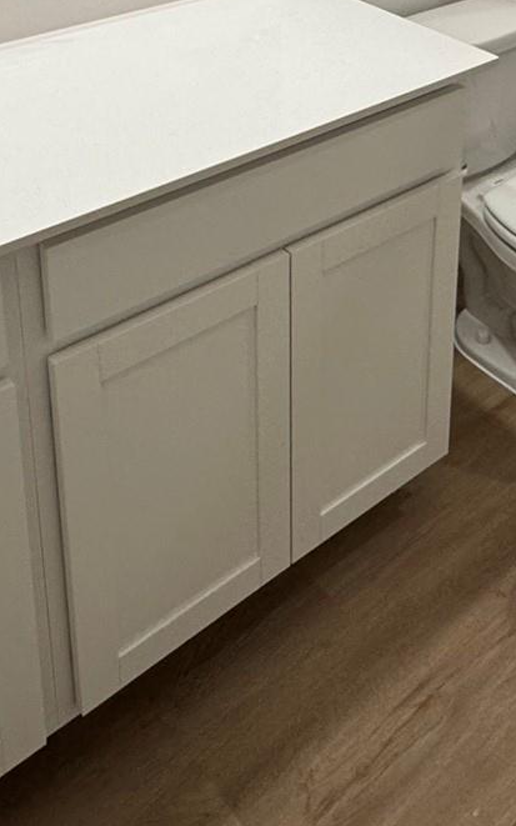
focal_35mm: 46
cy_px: -52
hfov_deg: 27.5
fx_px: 1035
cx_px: 399
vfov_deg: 37.4
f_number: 2.2
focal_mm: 2.22
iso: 160
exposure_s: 1/120
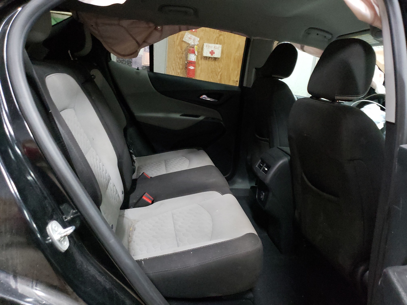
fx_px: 306
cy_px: 152
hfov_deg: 67.3
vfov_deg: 53.1
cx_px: 204
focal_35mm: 26
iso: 698
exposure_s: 1/24
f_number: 1.5
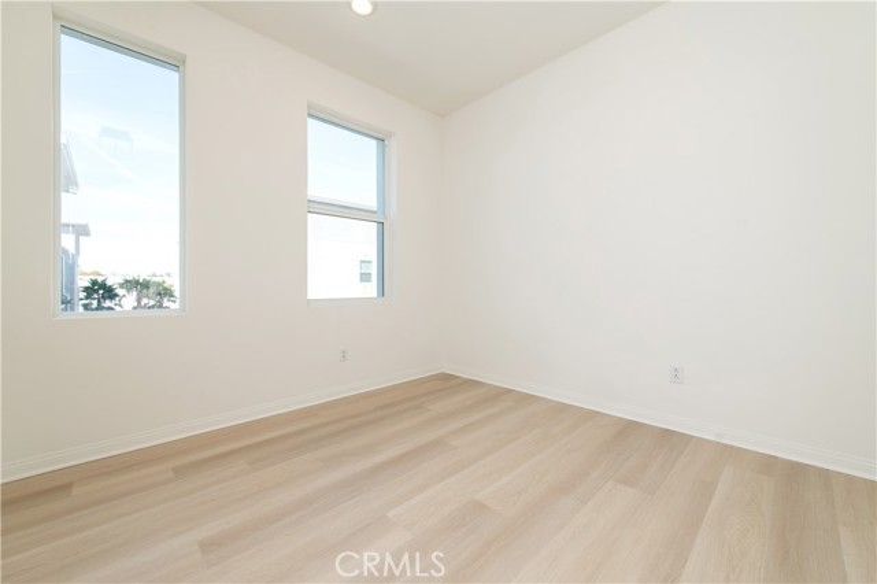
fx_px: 341
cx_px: 438
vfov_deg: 81.1
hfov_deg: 104.3
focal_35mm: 14
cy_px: 292
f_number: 5.6
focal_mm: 14
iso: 140
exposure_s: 1/125
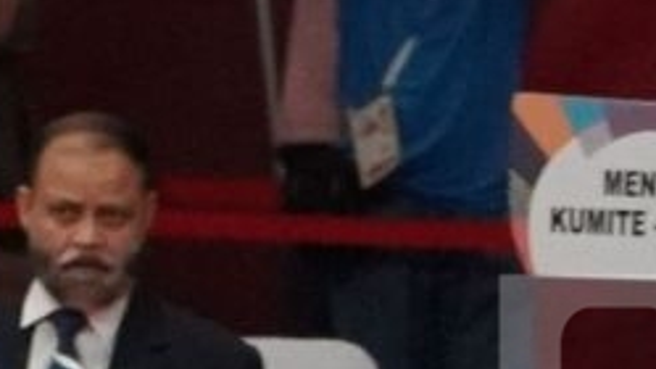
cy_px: -422
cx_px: -1041
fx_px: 19323
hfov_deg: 1.9
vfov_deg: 1.1
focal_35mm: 1111
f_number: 4
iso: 5000
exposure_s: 1/1000
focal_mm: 98
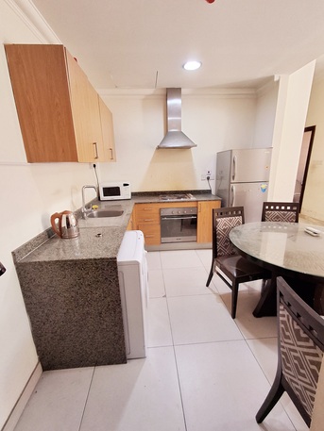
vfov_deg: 94.5
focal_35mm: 16
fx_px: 200
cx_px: 162
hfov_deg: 78.1
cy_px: 216
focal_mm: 1.64
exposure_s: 1/50
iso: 160
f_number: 2.2
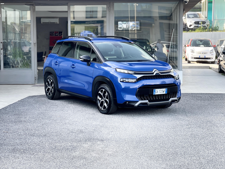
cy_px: 84
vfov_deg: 22.9
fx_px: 416
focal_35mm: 64
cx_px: 112
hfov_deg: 30.3
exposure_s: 1/121
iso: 32
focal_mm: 7.5
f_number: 2.2
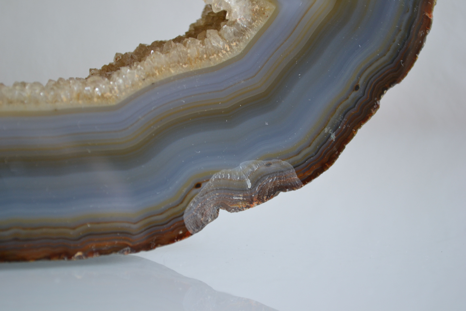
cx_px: 233
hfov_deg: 24.6
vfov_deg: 16.6
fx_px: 1068
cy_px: 156
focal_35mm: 82
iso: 400
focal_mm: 55
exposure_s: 1/40
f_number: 5.6
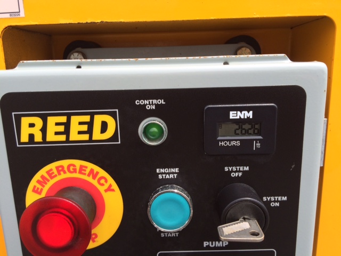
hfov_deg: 61.7
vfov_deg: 48.2
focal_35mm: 29
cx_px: 170
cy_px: 128
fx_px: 286
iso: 32
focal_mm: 4.15
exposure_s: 1/838
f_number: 2.2
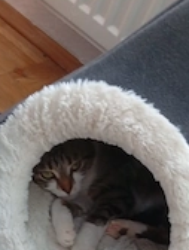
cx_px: 82
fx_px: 464
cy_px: 274
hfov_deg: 23.0
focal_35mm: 64
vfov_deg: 27.6
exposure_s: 1/20
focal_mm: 3.98
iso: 784
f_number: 1.8
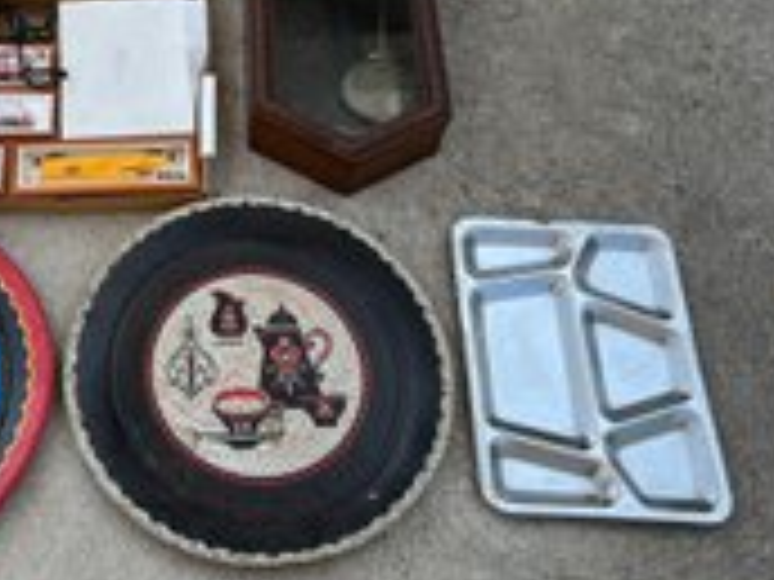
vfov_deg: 27.3
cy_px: 88
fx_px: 1163
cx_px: 169
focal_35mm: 52
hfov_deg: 35.8
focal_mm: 5.7
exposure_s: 1/1000
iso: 50
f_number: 1.5
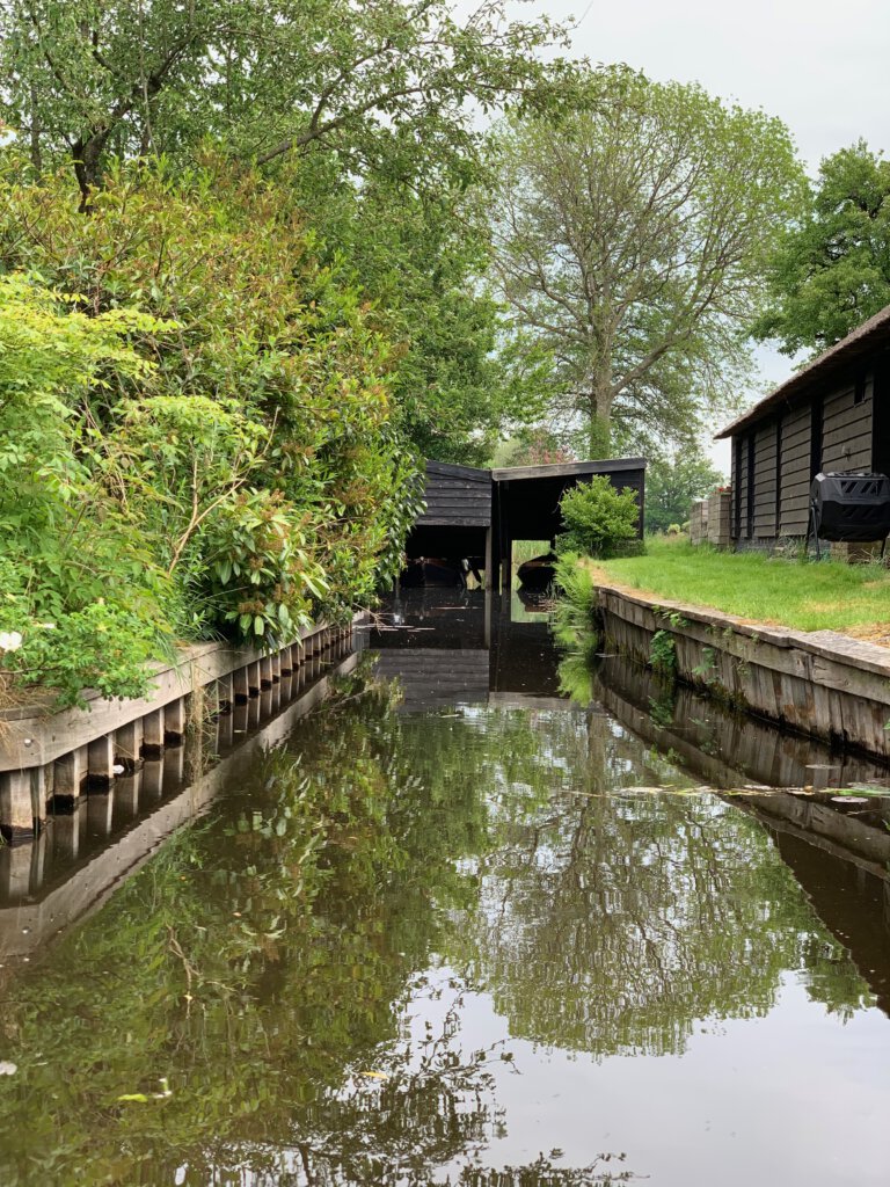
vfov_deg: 36.8
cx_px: 445
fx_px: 1783
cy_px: 594
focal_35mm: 52
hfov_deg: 28.0
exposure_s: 1/134
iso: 16
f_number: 2.4
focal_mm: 6
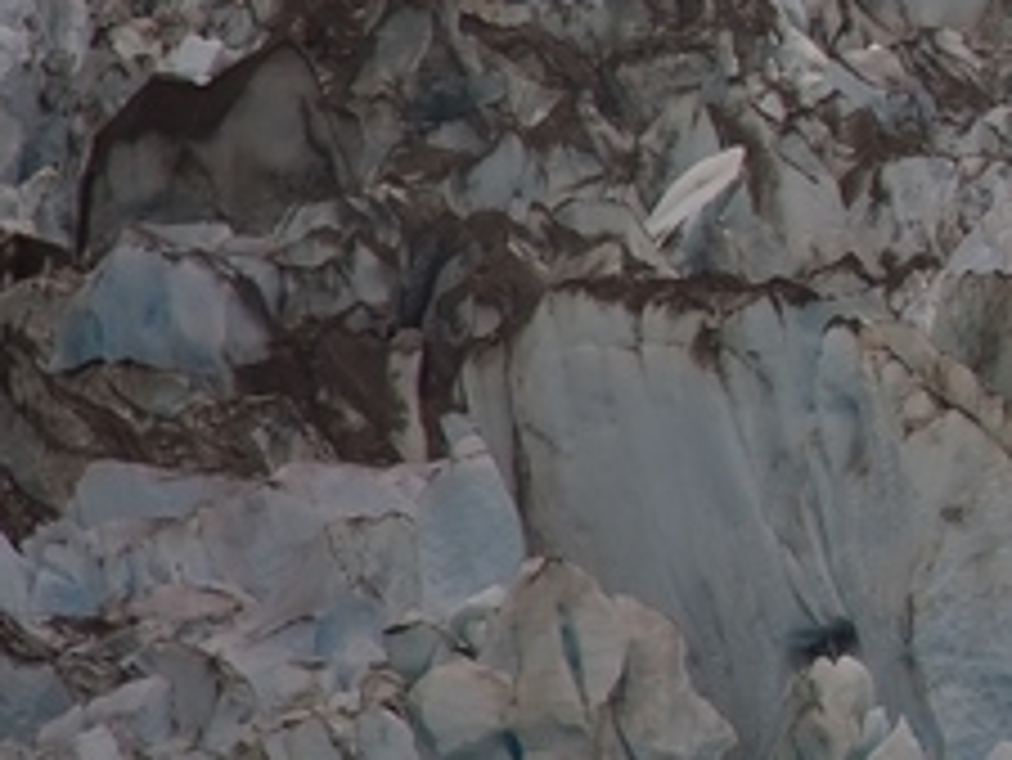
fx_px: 19218
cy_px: -72
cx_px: 2604
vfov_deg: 2.3
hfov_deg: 3.0
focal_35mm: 657
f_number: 4
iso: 140
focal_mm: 120
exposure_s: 1/250
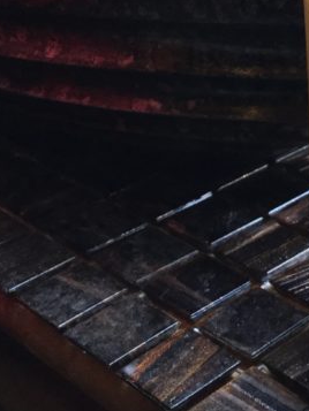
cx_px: 398
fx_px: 1059
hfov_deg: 15.8
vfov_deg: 21.2
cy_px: -5
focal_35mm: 89
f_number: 2.4
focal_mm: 3.3
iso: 50
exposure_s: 1/30
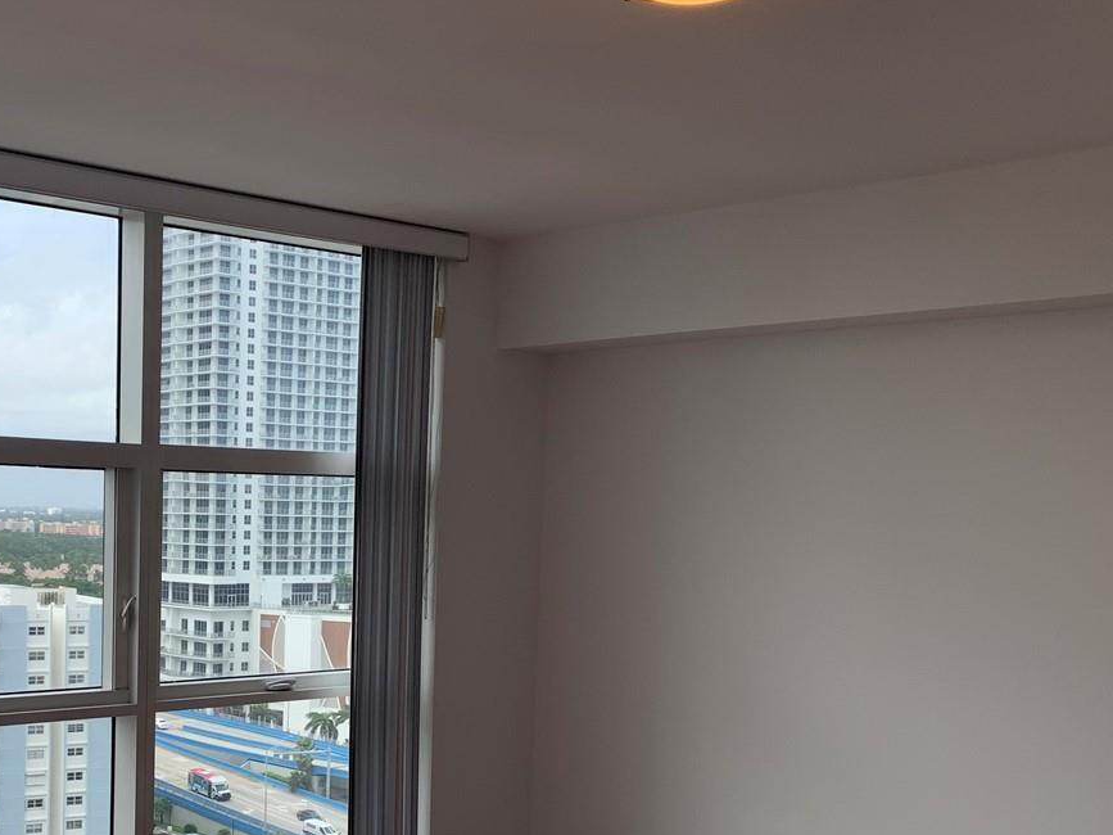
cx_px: 230
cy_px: 624
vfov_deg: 29.8
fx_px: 1543
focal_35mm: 48
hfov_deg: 38.3
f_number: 1.8
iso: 25
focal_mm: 4.25
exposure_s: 1/441
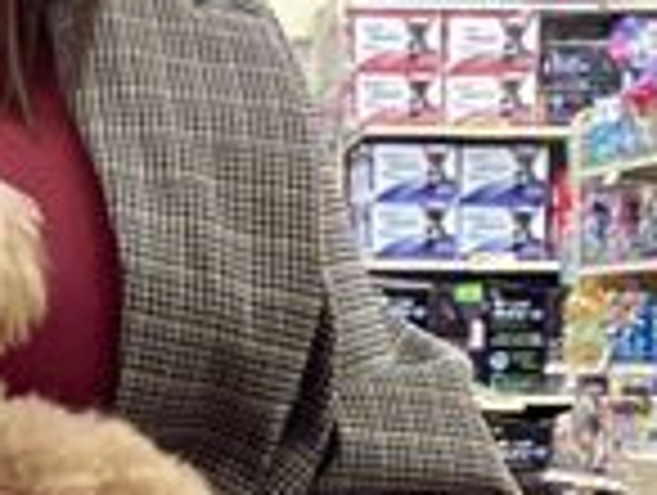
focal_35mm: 127
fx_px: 2414
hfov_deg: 15.0
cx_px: -140
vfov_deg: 11.7
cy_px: 310
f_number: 2.4
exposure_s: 1/60
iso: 125
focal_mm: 3.3
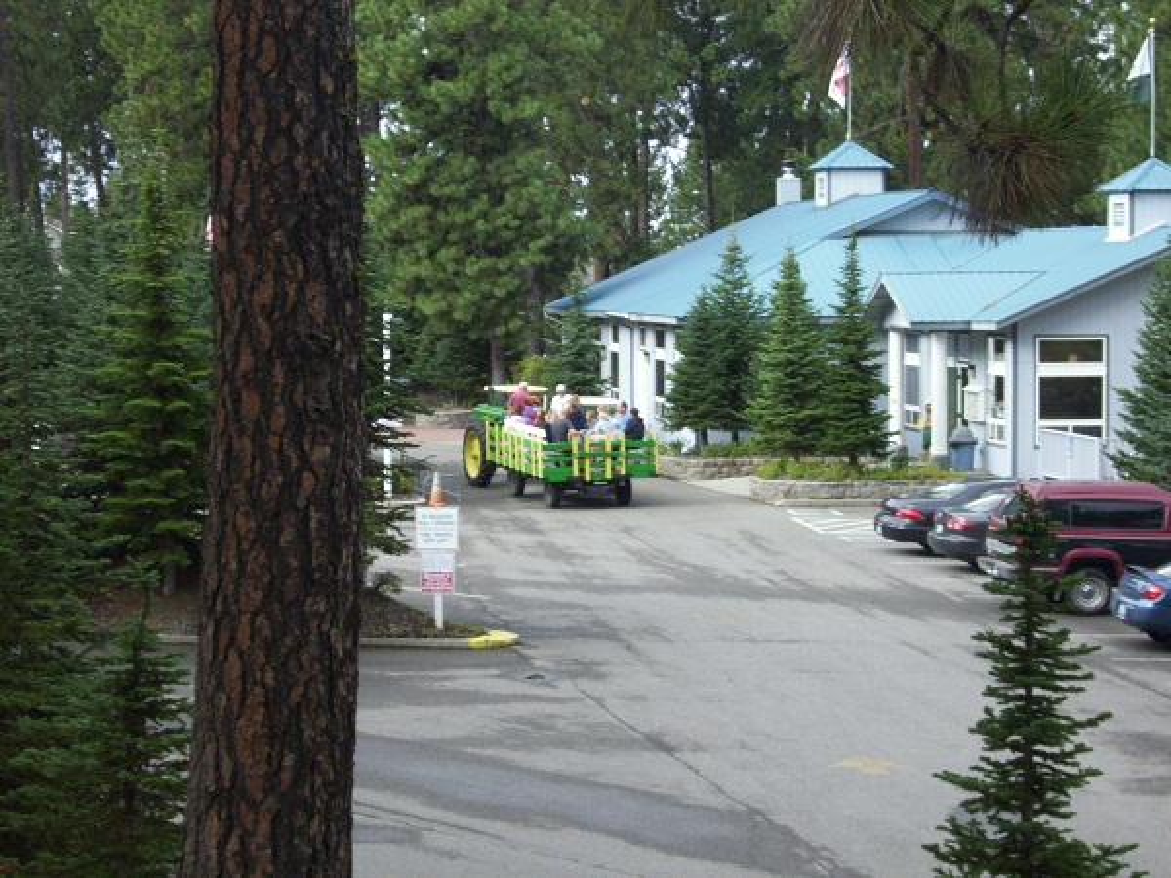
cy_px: 439
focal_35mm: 102
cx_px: 586
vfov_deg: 14.5
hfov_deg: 19.3
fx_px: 3450
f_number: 5.6
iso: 160
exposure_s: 1/60
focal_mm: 17.1
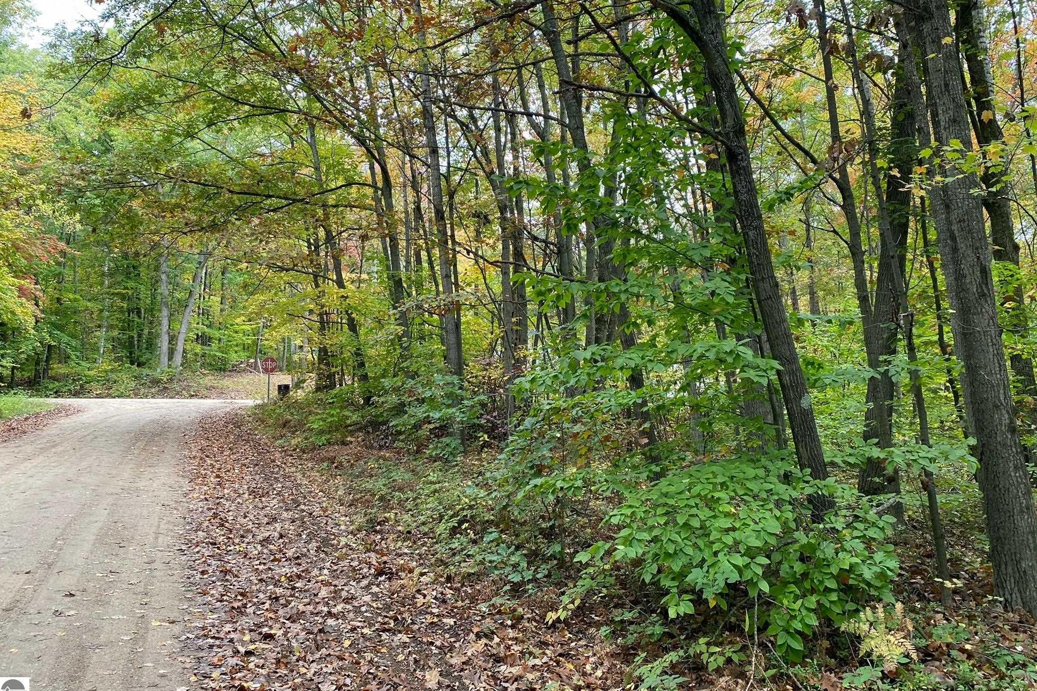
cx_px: 532
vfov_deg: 46.3
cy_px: 306
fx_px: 806
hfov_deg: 65.5
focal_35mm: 28
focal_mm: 4.25
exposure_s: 1/121
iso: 64
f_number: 1.8
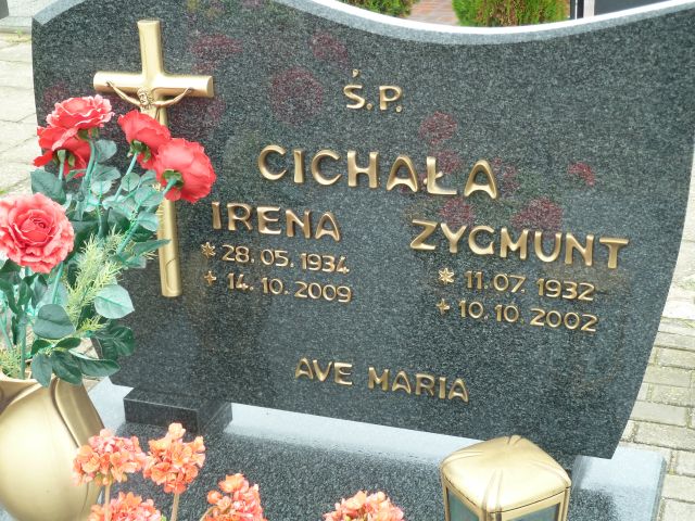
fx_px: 1185
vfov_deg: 24.8
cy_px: 260
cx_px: 348
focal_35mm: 59
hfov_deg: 32.7
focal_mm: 9.7
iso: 100
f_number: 3.9
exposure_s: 1/30
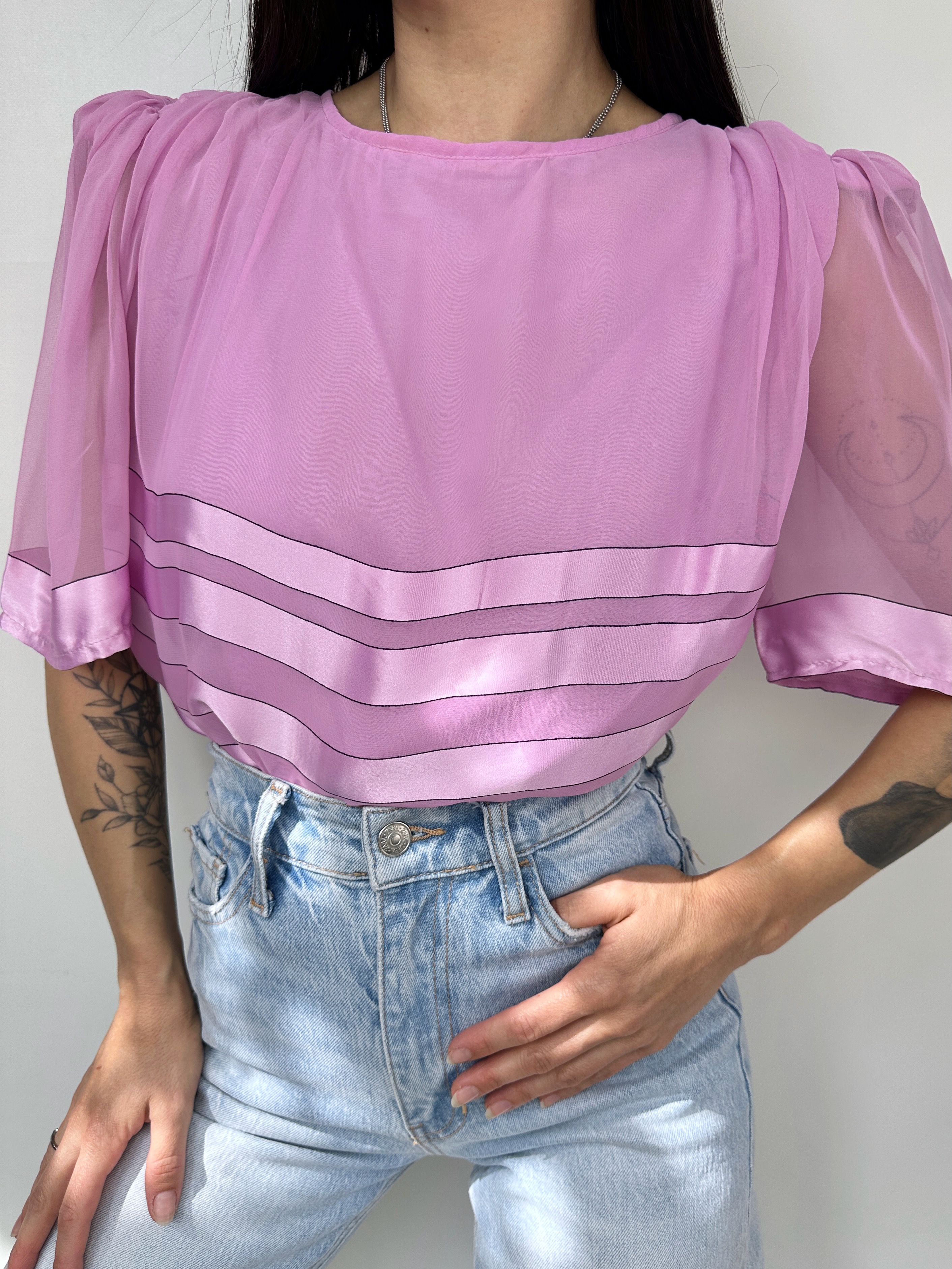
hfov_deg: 56.8
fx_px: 880
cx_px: 476
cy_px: 634
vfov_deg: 71.6
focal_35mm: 24
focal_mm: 6.86
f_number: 1.78
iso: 80
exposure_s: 1/480
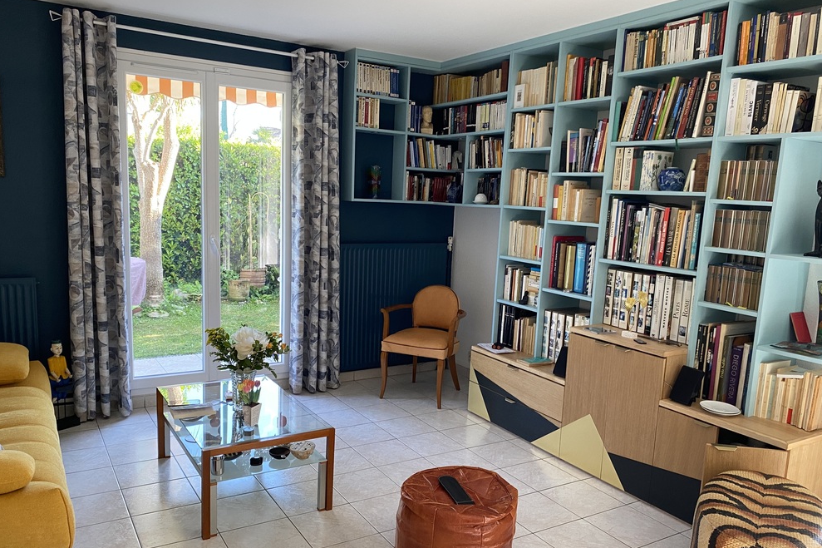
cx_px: 417
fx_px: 639
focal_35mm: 28
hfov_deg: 65.5
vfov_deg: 46.3
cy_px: 301
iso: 125
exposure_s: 1/91
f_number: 1.8
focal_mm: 4.25
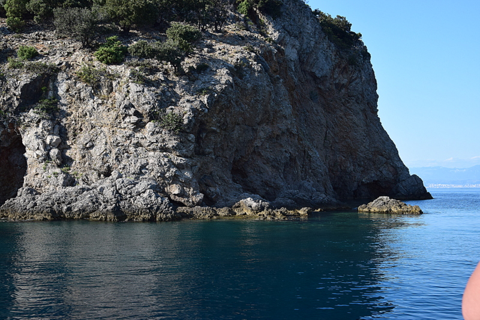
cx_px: 240
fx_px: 600
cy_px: 160
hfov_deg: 43.6
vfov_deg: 29.9
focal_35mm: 45
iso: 400
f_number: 10
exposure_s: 1/200
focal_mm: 30
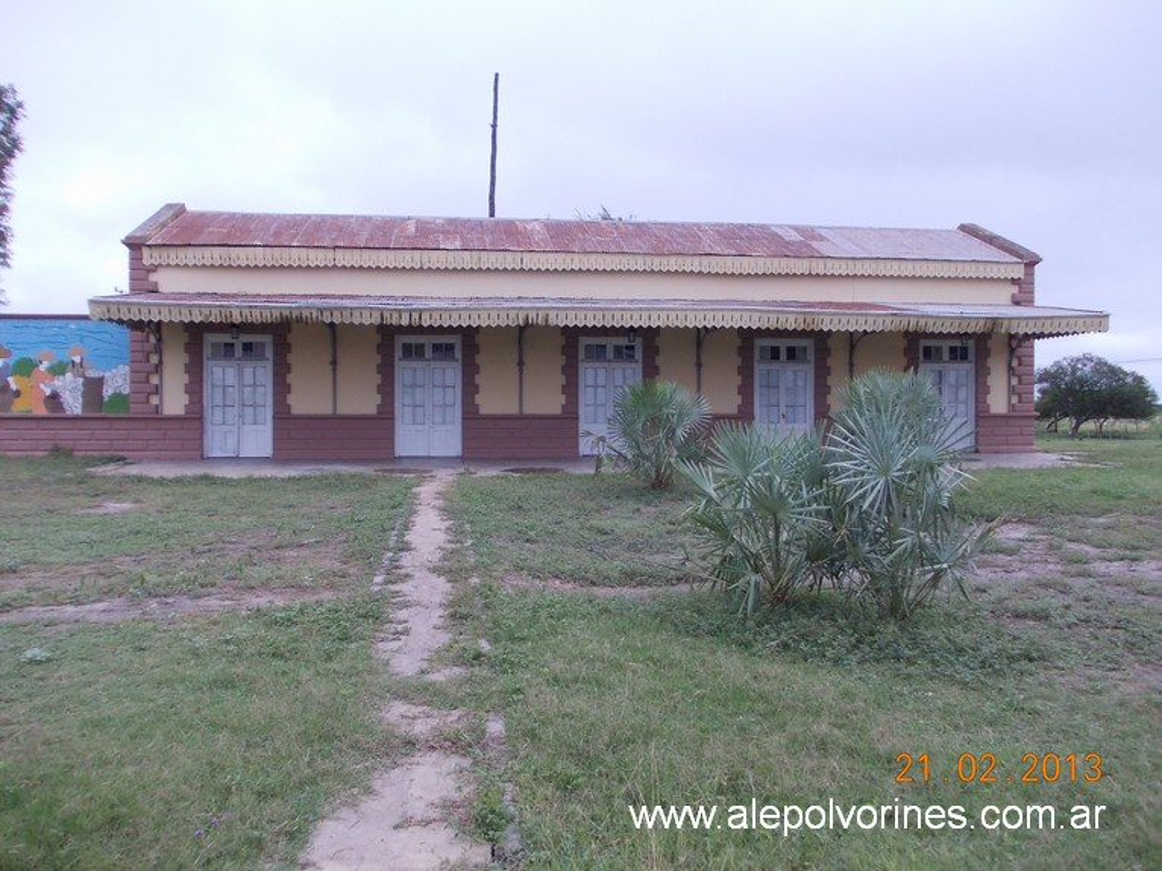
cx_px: 581
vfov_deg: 49.7
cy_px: 436
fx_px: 940
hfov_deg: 63.5
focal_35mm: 28
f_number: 5.4
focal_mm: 4
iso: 80
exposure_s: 1/200
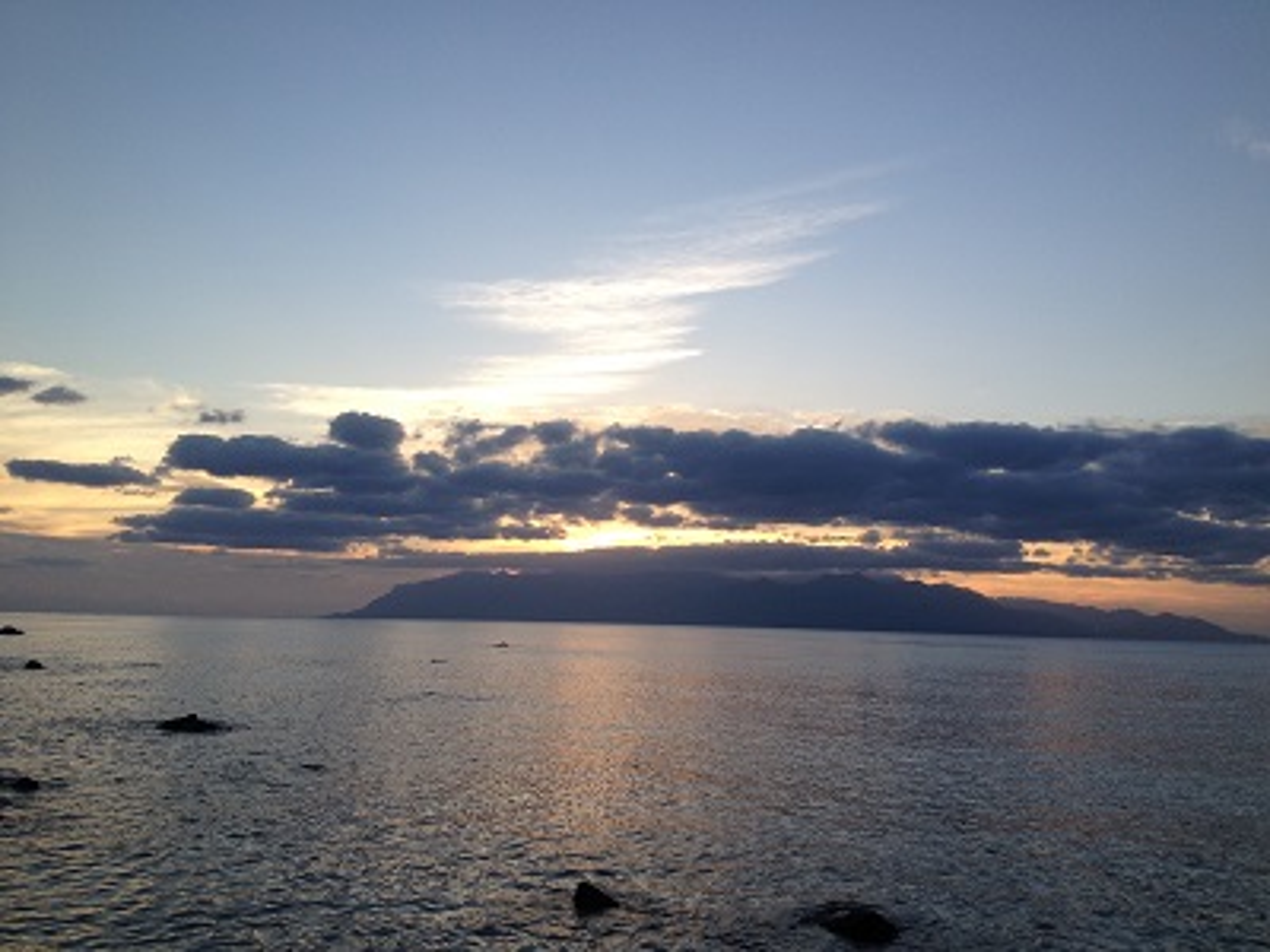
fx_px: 1284
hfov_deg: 52.6
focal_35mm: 35
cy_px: 476
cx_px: 635
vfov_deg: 40.7
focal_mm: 4.28
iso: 50
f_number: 2.4
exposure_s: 1/412
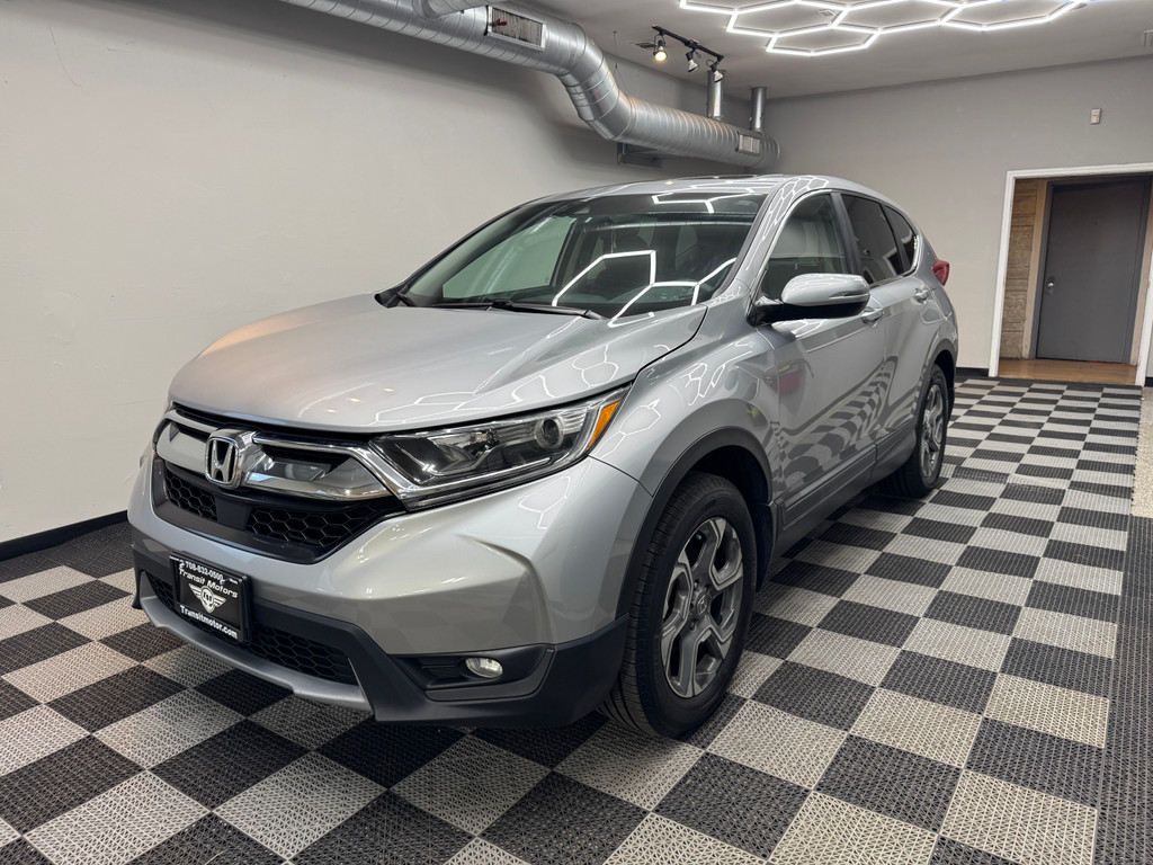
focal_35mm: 24
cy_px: 432
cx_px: 576
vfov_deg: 56.8
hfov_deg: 71.6
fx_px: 799
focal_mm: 6.76
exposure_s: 1/120
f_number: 1.78
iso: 80
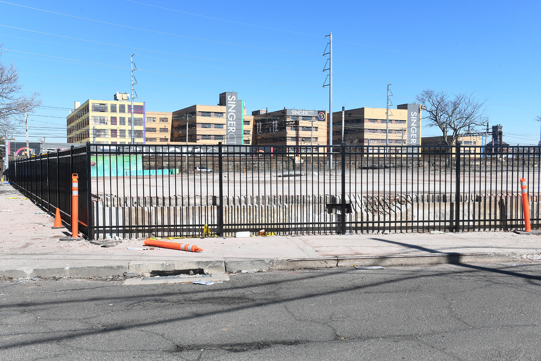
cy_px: 180
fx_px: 526
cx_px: 270
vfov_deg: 37.9
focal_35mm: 35
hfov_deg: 54.4
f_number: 5.6
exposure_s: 1/320
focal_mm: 35
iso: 200
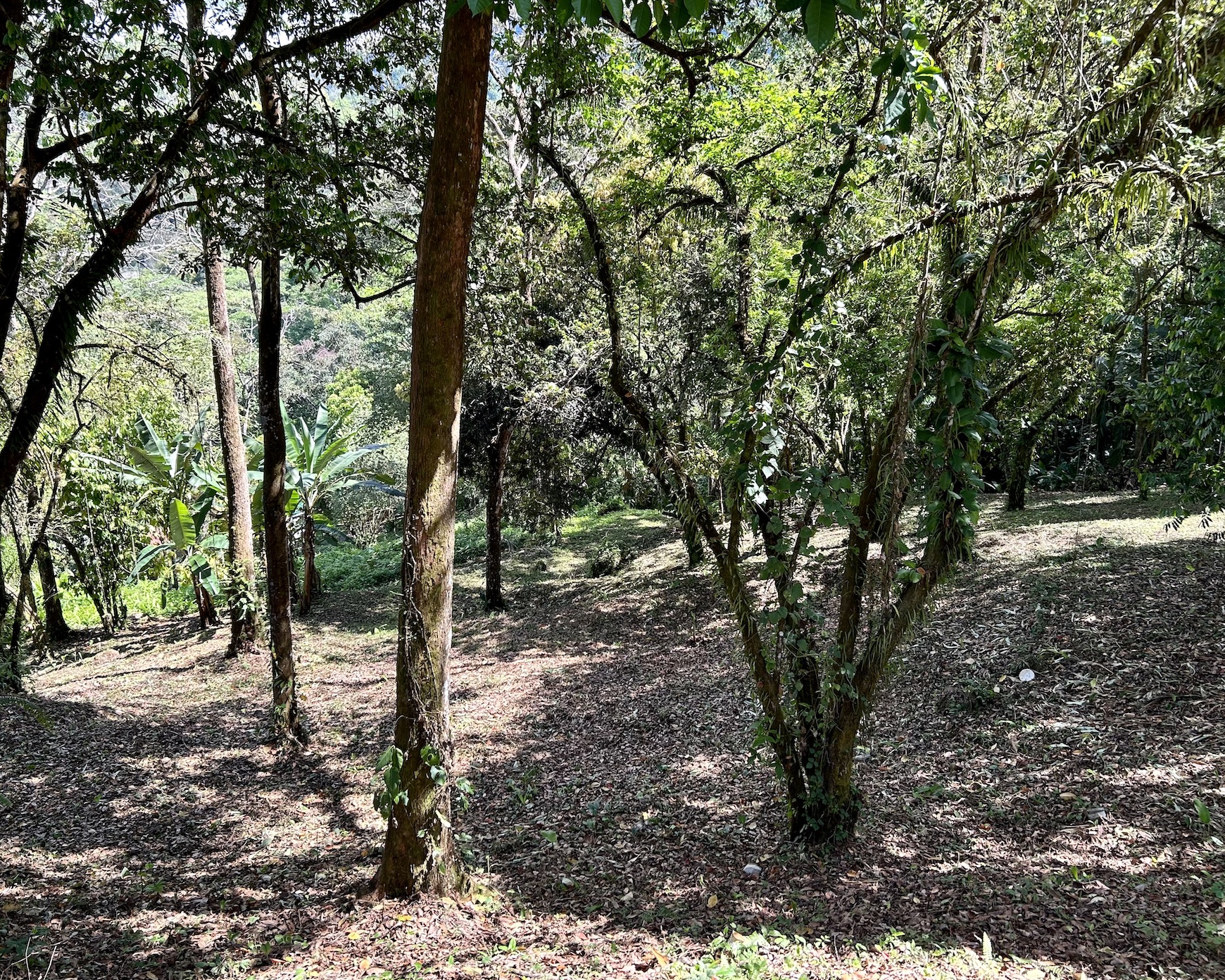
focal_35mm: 28
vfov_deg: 51.5
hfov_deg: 62.2
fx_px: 1015
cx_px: 579
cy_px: 475
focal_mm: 5.7
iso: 50
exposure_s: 1/404
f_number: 1.5
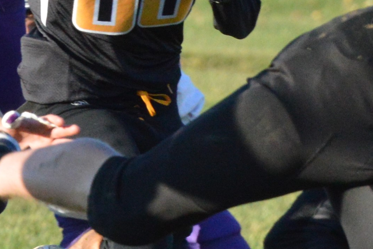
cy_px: 229
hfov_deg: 2.1
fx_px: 10072
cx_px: 355
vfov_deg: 1.4
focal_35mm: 972
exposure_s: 1/2000
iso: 1600
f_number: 7.1
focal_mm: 180
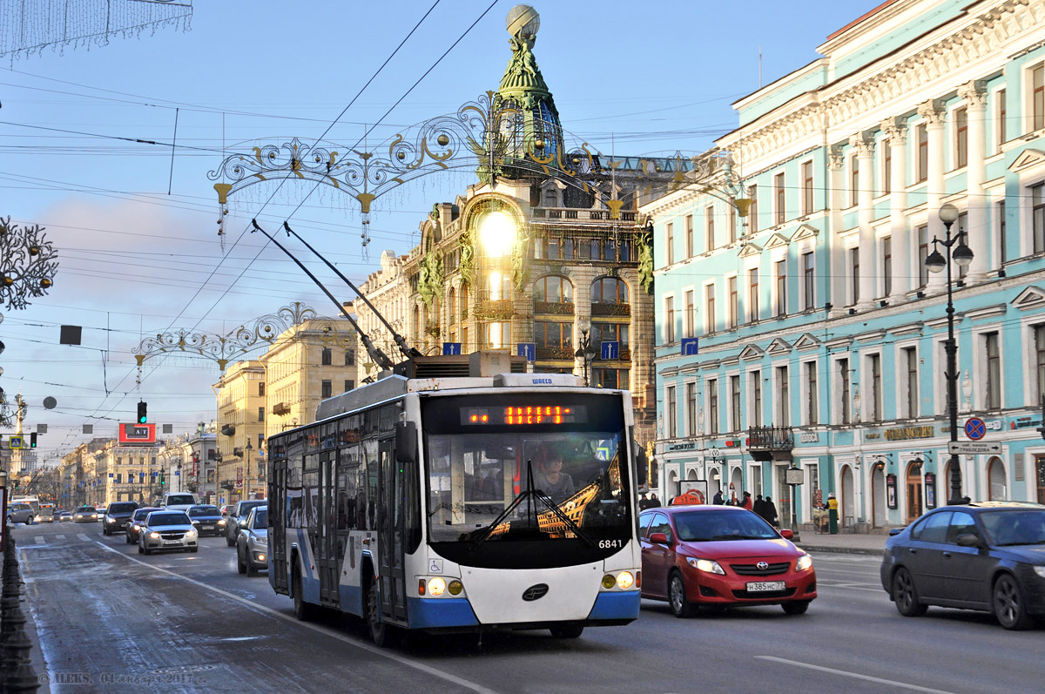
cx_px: 522
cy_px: 347
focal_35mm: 68
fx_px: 1957
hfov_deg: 29.9
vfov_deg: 20.1
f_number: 6.3
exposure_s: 1/320
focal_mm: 45
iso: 200
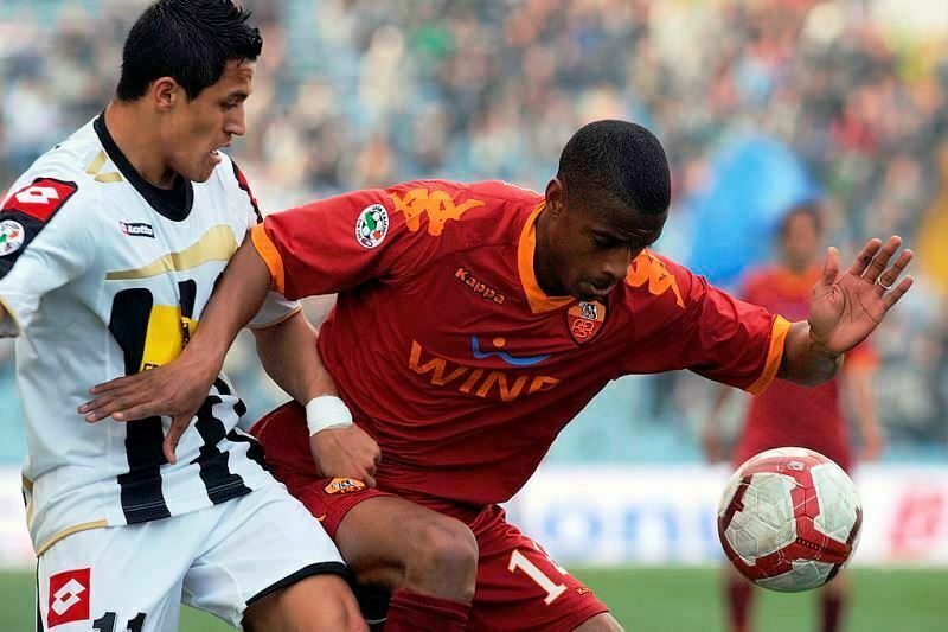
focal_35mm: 400
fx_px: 10530
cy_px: 316
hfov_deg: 5.2
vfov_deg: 3.4
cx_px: 474
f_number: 6.3
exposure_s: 1/500
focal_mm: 400
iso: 800
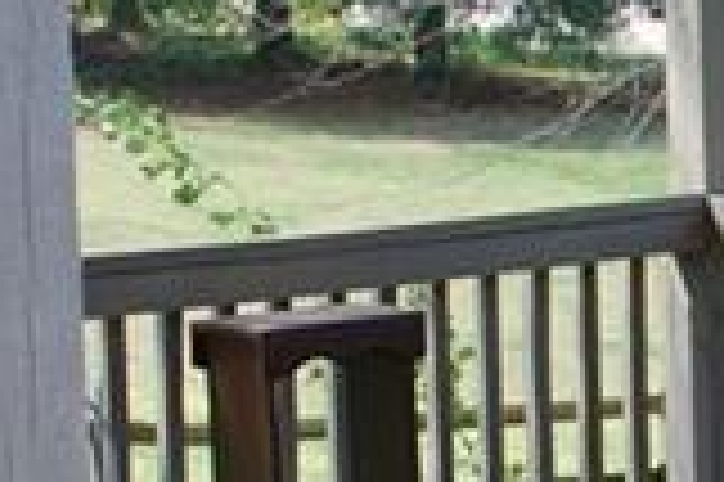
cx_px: 1061
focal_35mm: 191
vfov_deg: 7.2
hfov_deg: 10.4
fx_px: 3837
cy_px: 378
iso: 125
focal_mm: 20
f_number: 5.6
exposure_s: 1/125
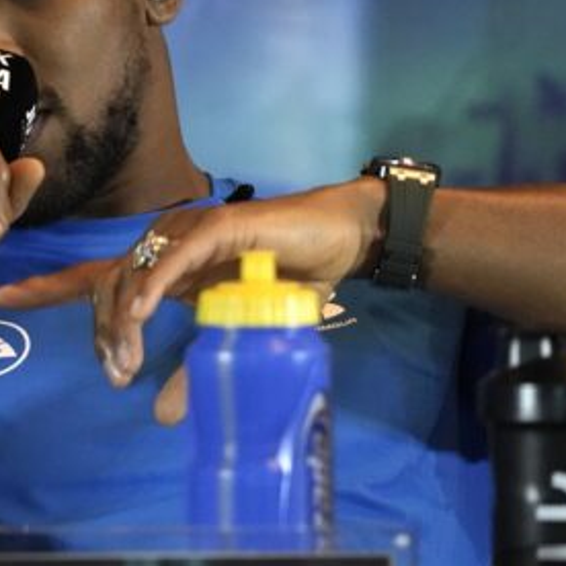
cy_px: 180
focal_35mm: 860
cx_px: 160
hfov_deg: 2.0
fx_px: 15909
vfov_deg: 2.0
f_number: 5.6
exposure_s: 1/250
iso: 6400
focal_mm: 364
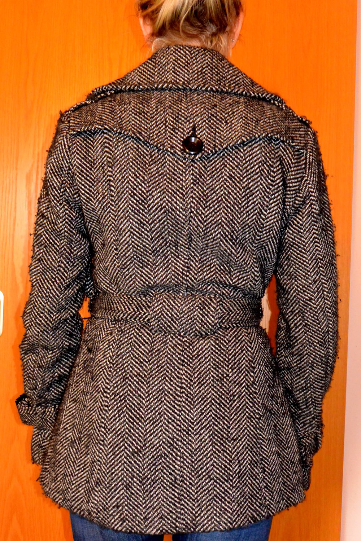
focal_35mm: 40
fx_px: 602
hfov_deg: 33.4
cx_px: 180
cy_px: 270
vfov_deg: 48.5
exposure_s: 1/15
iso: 1800
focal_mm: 15.1
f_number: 4.2
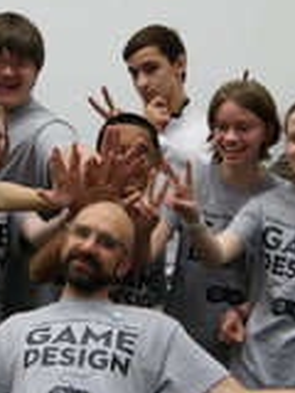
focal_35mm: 130
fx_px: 1477
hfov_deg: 11.4
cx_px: 128
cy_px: 187
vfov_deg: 15.2
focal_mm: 20
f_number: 3.5
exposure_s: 1/30
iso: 250
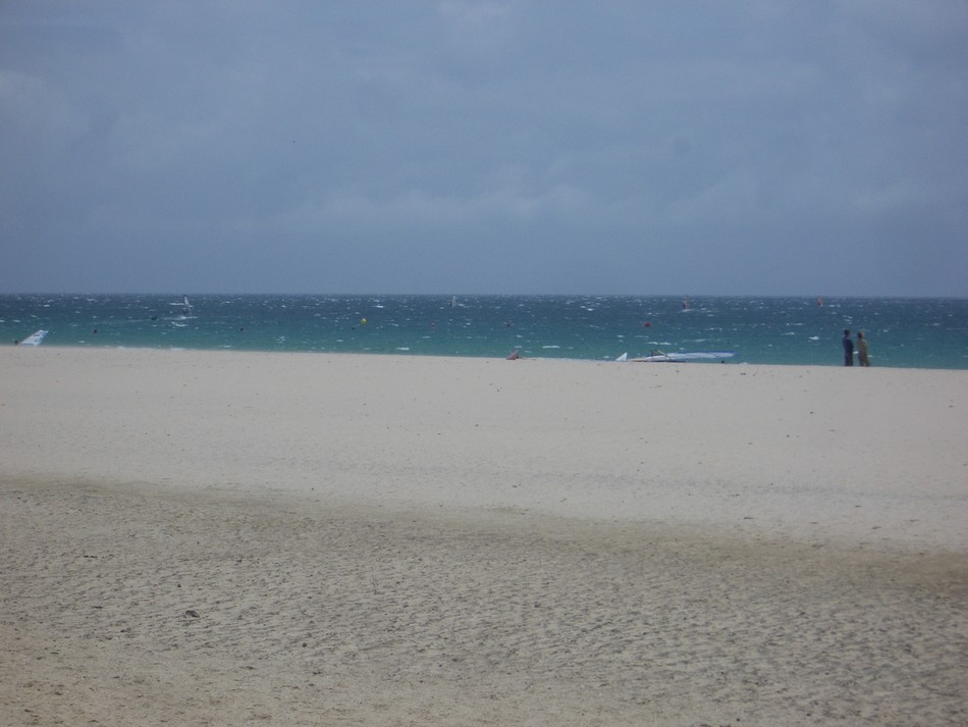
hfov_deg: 18.7
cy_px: 364
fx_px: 2937
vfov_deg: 14.1
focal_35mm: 105
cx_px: 484
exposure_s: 1/500
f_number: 7.7
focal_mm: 17.4
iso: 50
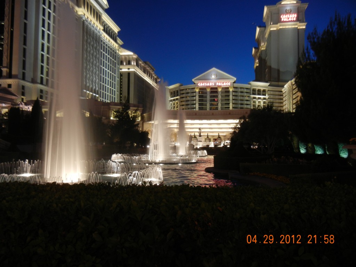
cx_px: 178
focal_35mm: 30
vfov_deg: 46.8
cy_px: 134
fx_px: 309
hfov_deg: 60.0
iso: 200
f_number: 3.5
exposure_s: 1/6.8
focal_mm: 5.4
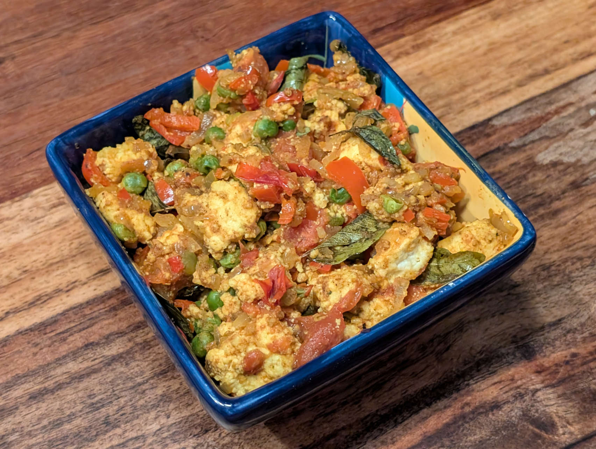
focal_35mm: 49
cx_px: 298
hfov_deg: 38.8
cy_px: 224
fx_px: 845
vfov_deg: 29.8
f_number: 1.68
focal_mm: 6.9
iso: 700
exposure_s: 1/46.7
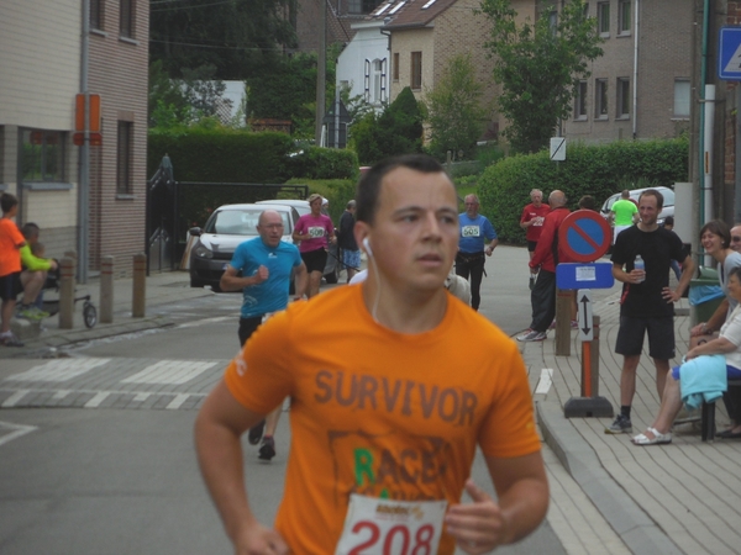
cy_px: 278
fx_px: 4174
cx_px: 370
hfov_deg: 10.1
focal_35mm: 195
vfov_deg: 7.6
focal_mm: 35.1
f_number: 5.6
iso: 125
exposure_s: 1/640
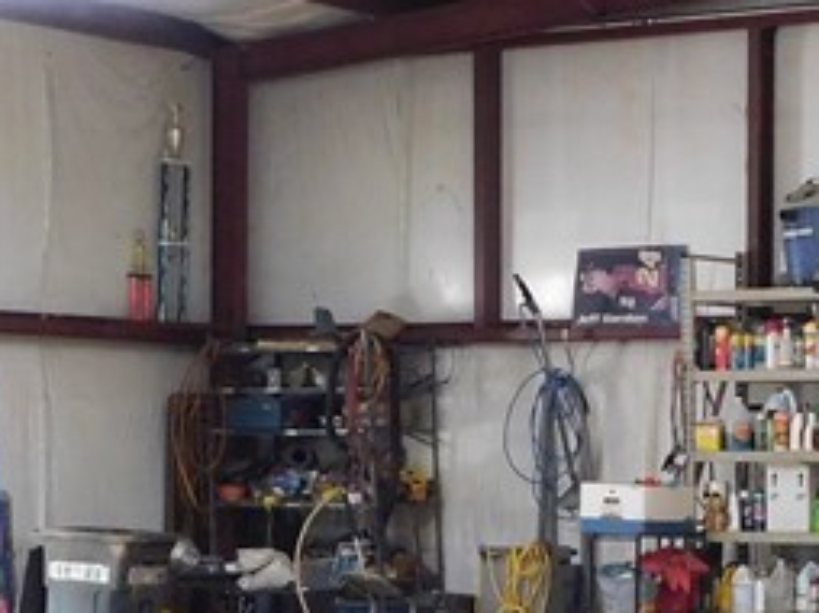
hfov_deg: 16.3
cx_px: 529
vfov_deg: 12.2
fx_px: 2860
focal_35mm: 121
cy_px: 361
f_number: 3.2
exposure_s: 1/15
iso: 400
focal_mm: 5.3
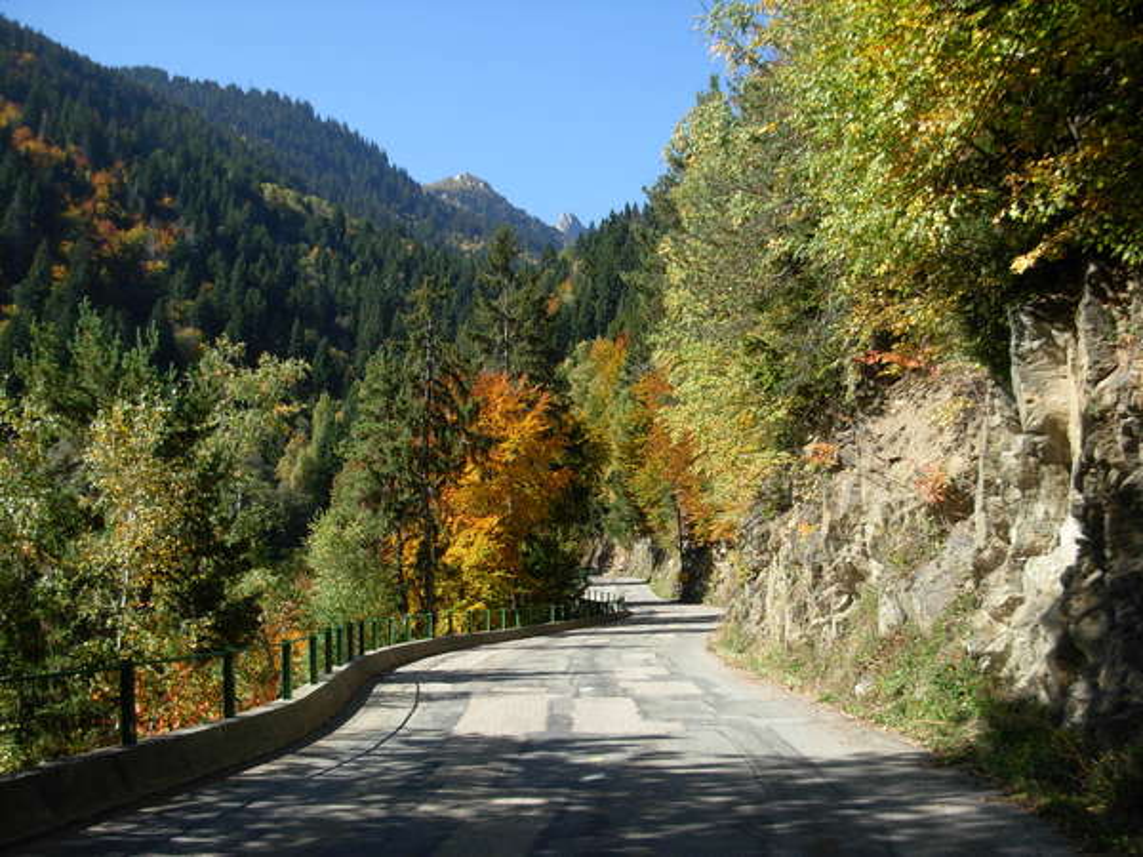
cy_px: 428
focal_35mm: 38
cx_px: 572
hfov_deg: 49.0
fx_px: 1255
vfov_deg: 37.7
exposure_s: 1/627
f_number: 2.9
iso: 79
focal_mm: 6.3
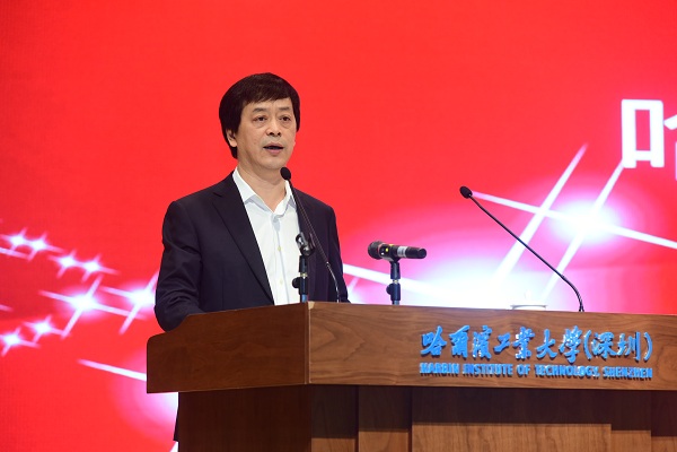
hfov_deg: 15.2
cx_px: 338
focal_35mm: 135
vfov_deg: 10.2
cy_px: 226
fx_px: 2539
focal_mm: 135
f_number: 4
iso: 1600
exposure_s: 1/125
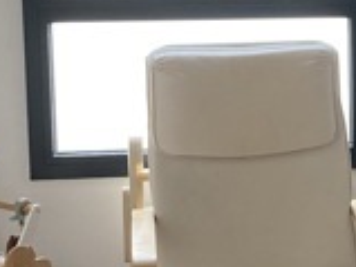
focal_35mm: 141
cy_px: 83
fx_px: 1449
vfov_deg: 10.5
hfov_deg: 13.6
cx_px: 434
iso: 80
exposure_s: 1/66
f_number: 1.8
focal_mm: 3.99
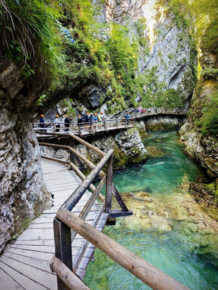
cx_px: 109
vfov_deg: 73.9
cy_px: 145
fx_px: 193
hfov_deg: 58.9
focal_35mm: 23
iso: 125
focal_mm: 8.72
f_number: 2
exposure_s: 1/100
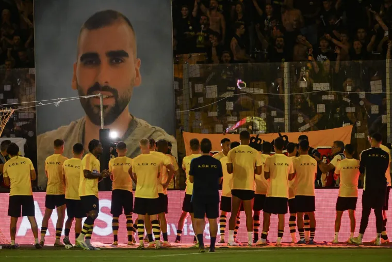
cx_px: 196
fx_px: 4356
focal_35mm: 400
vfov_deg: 3.4
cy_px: 131
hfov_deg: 5.2
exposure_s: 1/200
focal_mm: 400
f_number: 4
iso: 3200
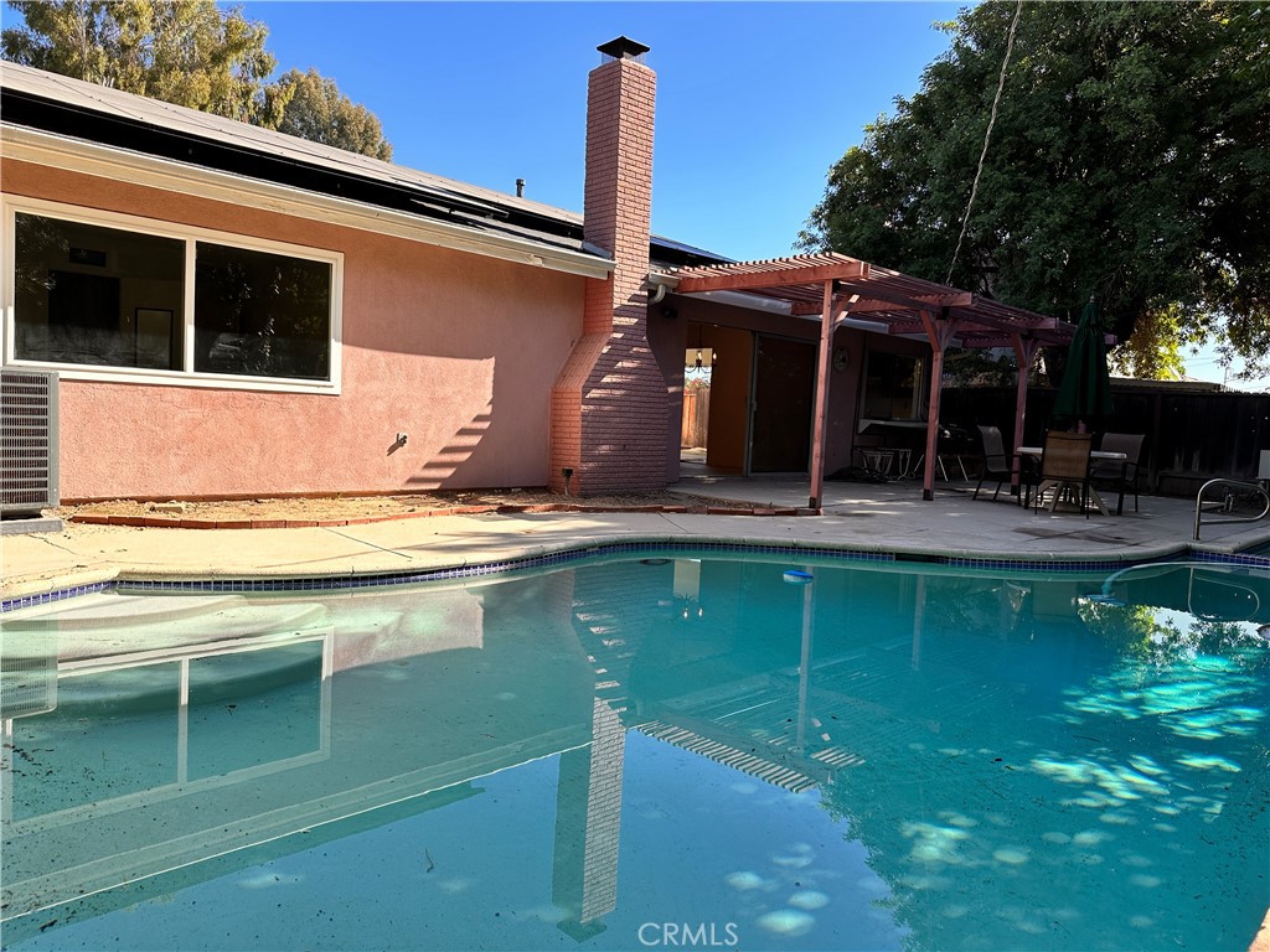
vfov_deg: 56.8
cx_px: 635
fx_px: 881
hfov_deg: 71.6
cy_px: 476
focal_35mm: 24
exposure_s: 1/1692
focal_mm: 6.86
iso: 80
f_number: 1.78
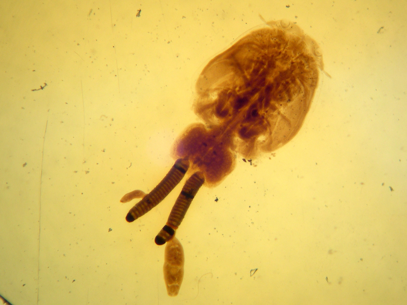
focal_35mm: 62
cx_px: 204
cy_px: 152
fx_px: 729
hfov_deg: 31.2
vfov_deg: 23.6
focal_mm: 13.2
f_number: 3.5
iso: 100
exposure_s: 1/22
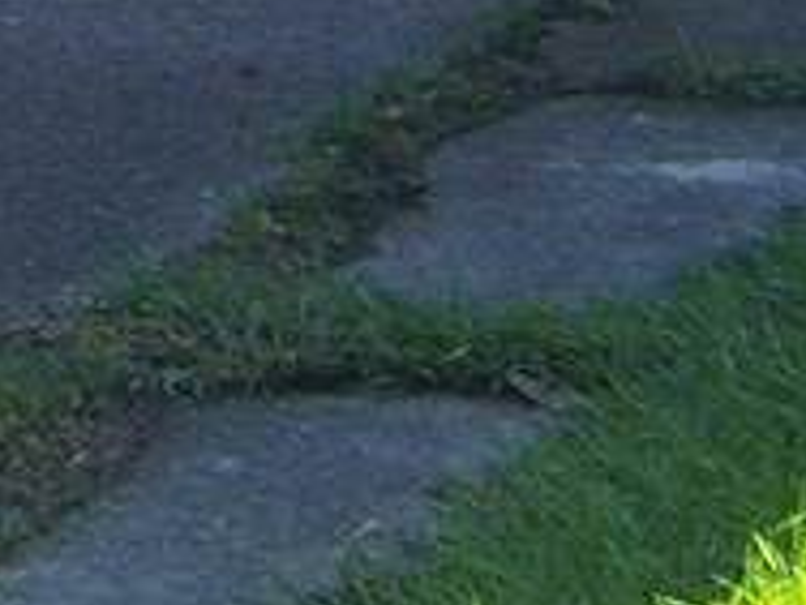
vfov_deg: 5.4
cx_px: -1179
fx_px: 6007
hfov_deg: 7.2
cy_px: -1347
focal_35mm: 258
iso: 80
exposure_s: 1/320
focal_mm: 6.3
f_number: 2.8
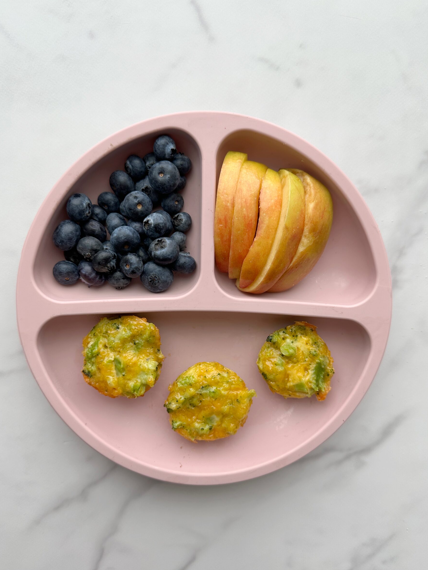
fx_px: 429
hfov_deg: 53.1
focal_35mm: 26
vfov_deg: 67.2
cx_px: 211
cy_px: 306
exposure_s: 1/308
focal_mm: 6.86
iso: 80
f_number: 1.78
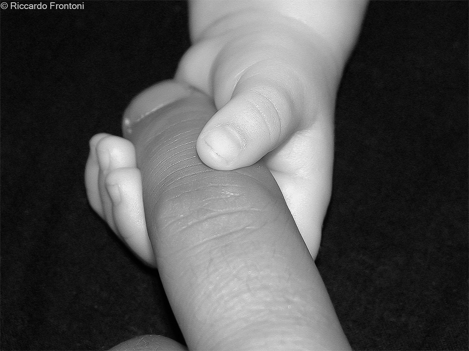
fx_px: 2750
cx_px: 234
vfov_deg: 7.3
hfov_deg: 9.7
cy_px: 176
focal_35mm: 203
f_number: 4.6
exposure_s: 1/125
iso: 100
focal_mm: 52.4
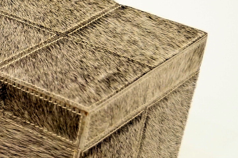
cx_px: -160
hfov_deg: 14.1
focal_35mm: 132
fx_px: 871
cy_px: 87
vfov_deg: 10.4
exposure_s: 1/60
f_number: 4
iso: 2500
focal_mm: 26
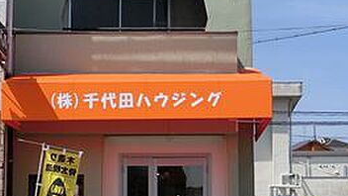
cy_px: 116
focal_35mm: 103
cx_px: 195
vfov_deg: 11.8
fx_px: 950
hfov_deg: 20.7
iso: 80
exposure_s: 1/640
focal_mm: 9.3
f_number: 4.7
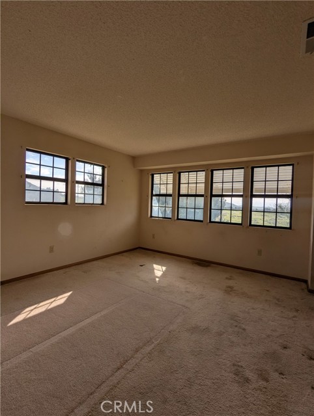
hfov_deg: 78.3
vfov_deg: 94.4
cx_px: 157
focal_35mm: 16
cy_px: 208
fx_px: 193
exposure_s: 1/1029
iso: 55
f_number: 2.2
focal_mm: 2.35
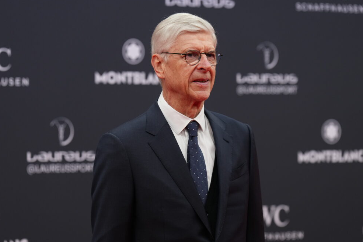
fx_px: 1835
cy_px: 118
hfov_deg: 11.3
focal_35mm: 182
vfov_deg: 7.5
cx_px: 178
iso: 1600
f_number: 4
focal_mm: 175
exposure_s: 1/800
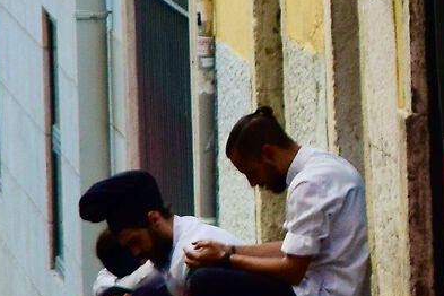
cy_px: -32
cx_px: 894
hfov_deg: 3.2
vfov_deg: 2.1
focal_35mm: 642
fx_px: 7917
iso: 640
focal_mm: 70
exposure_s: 1/125
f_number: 11
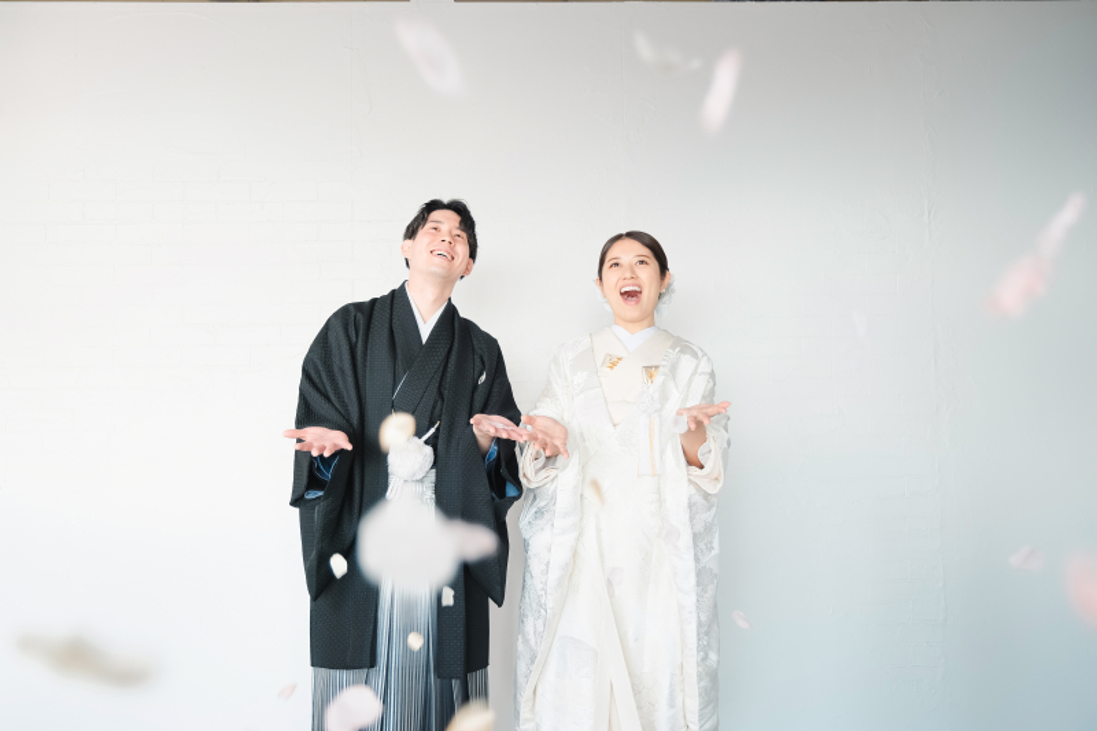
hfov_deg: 61.9
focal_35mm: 30
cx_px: 548
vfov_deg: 43.6
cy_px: 366
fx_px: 914
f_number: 2.8
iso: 400
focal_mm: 20
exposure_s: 1/125
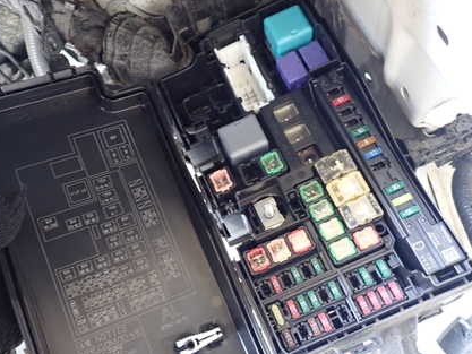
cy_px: 216
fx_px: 491
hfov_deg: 51.3
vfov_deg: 39.5
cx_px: 214
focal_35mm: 36
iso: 500
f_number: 2
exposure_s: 1/30
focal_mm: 4.5
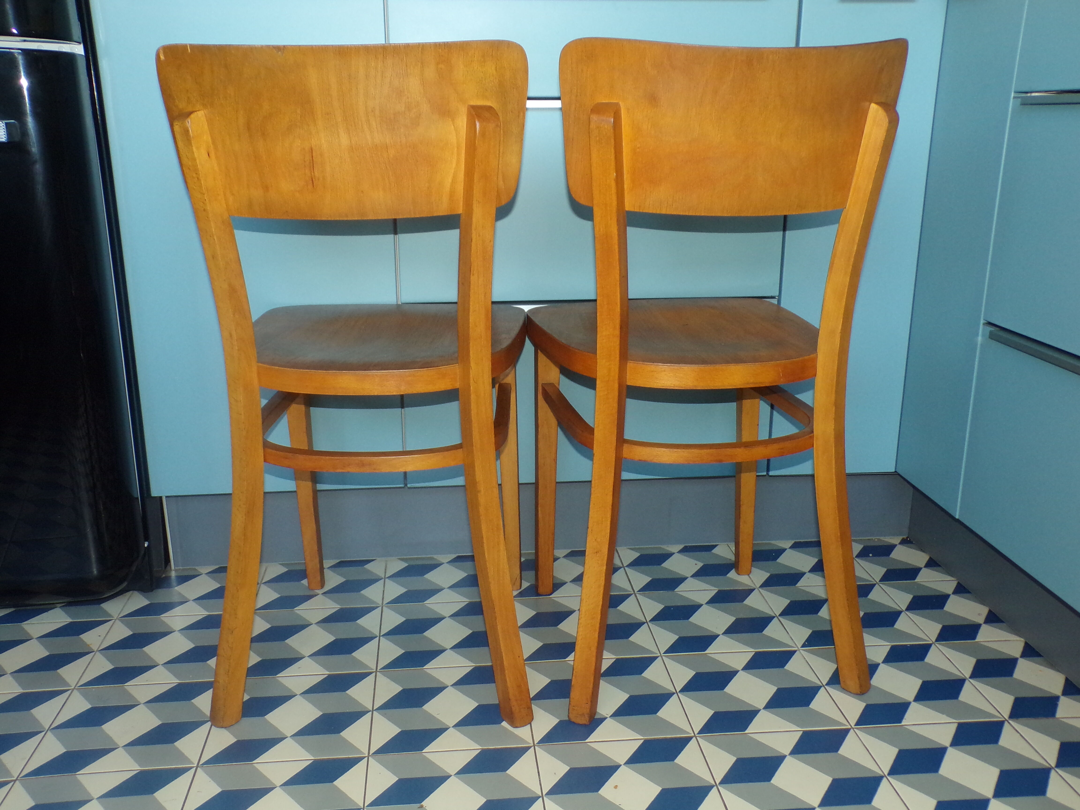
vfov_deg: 44.2
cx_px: 540
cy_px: 405
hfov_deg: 56.8
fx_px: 998
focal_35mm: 32
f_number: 3.2
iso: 200
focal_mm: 5.8
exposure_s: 1/34
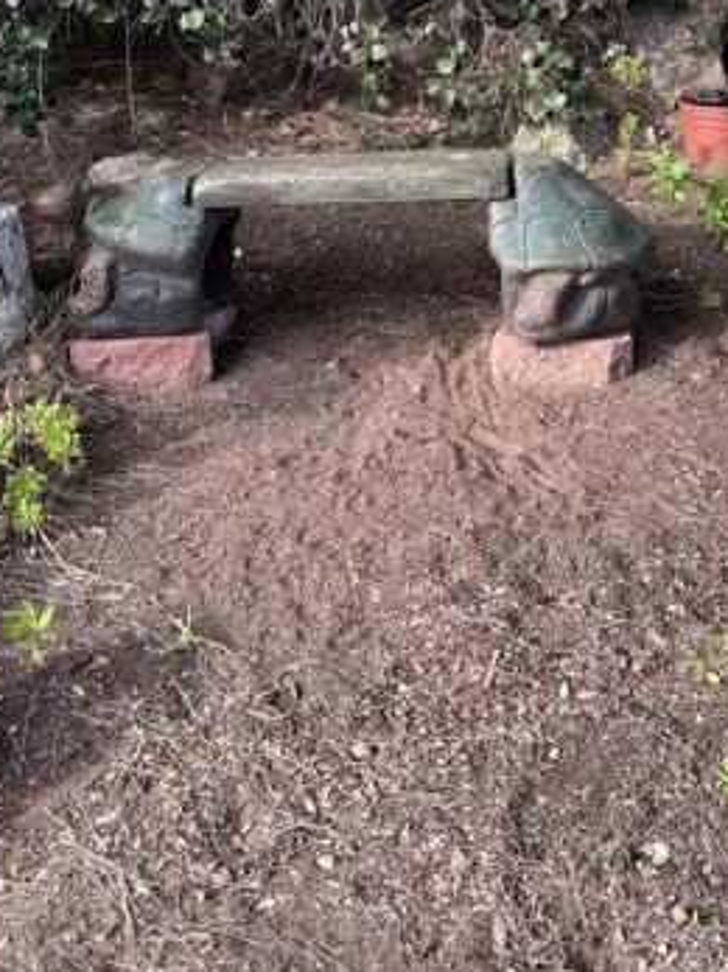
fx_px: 1347
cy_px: 224
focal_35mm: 48
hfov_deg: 30.1
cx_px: 451
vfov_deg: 38.5
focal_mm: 5.7
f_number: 1.5
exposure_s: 1/343
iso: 50
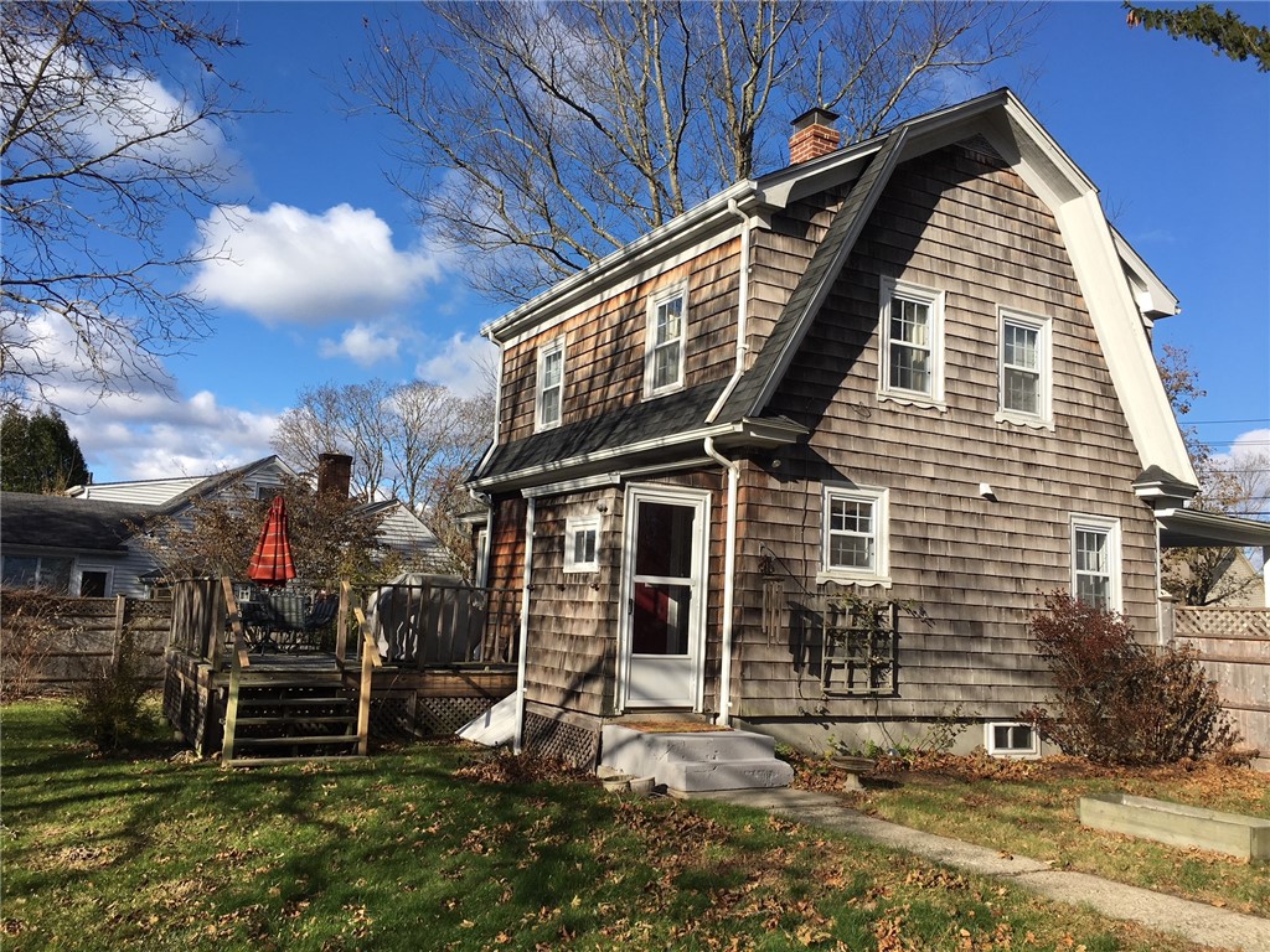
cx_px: 635
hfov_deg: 61.7
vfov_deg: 48.2
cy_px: 476
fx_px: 1064
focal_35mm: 29
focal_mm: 4.15
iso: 25
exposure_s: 1/1603
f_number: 2.2
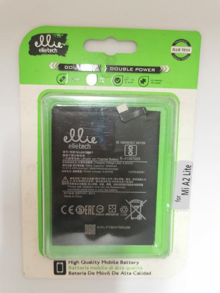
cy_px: 146
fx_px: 229
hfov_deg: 51.4
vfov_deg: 65.3
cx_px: 110
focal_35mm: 27
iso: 160
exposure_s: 1/50
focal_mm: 5.56
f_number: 1.6
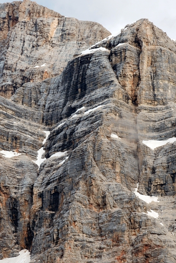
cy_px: 125
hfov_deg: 3.8
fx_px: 2644
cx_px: 106
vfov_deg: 5.7
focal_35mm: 361
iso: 110
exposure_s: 1/1000
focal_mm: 140
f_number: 5
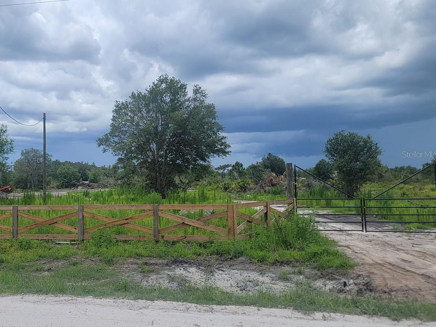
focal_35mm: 36
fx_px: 453
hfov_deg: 49.5
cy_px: 154
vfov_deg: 39.6
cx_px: 114
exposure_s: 1/1488
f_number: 1.8
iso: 16
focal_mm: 6.7
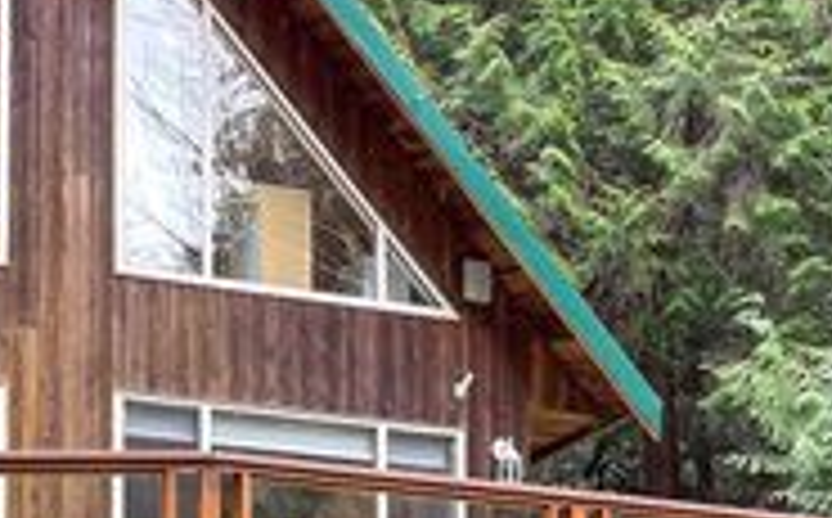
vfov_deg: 9.5
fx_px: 3124
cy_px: 277
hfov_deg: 15.2
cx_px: 351
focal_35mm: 138
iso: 100
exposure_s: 1/100
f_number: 1.8
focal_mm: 6.76
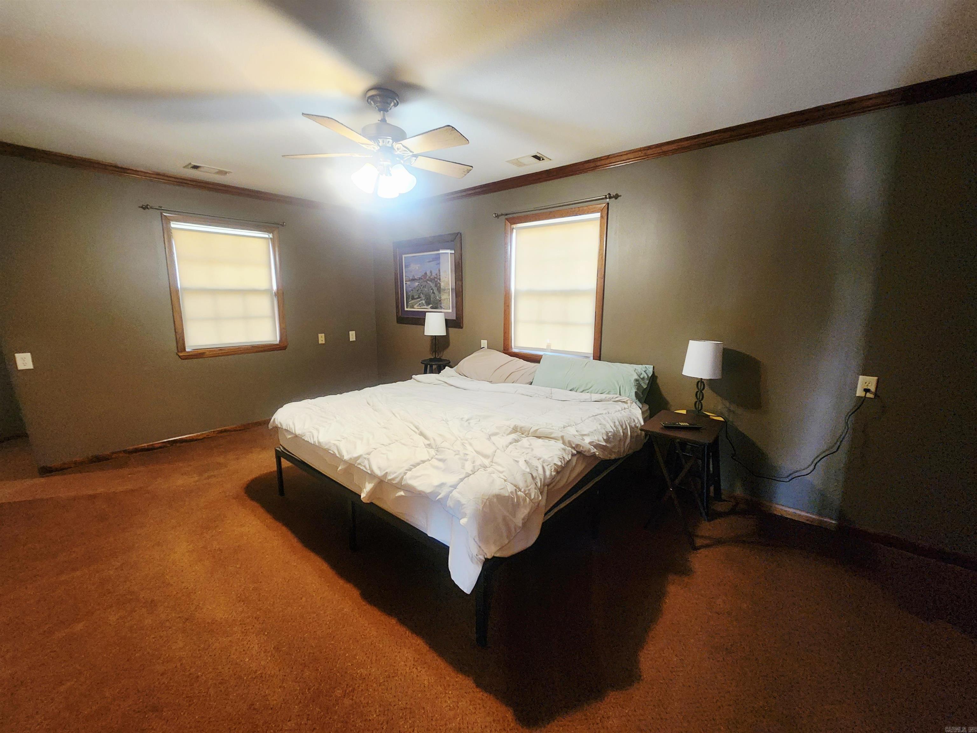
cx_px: 488
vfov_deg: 89.9
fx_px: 367
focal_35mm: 13
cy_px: 366
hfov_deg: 106.2
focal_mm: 2.2
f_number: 2.2
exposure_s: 1/30
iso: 500
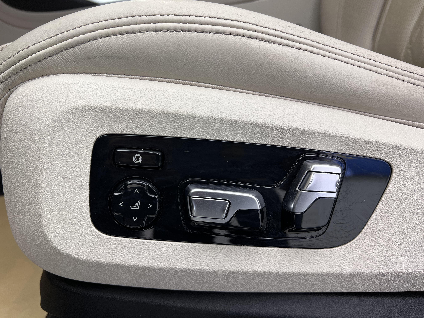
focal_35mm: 26
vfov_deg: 53.1
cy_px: 159
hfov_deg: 67.3
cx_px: 212
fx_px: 318
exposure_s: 1/100
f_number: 1.5
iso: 40
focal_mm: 5.7
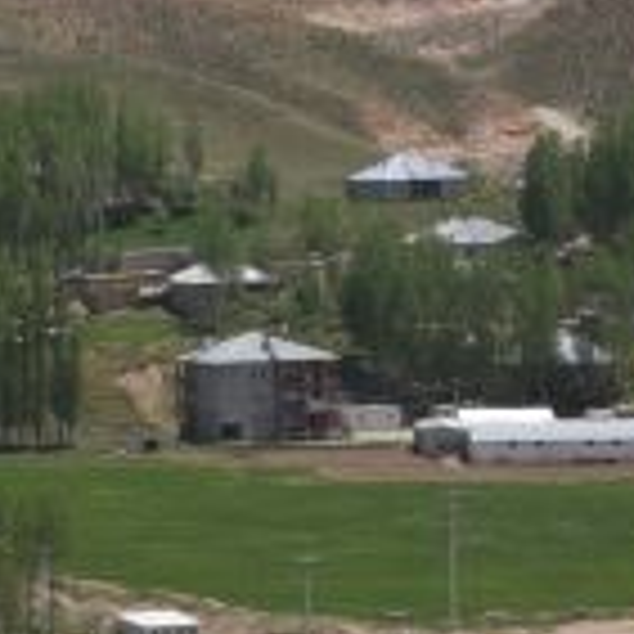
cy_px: 420
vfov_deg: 7.2
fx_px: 5035
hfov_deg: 7.2
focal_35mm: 243
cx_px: -45
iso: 160
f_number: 16
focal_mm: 31
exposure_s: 1/160
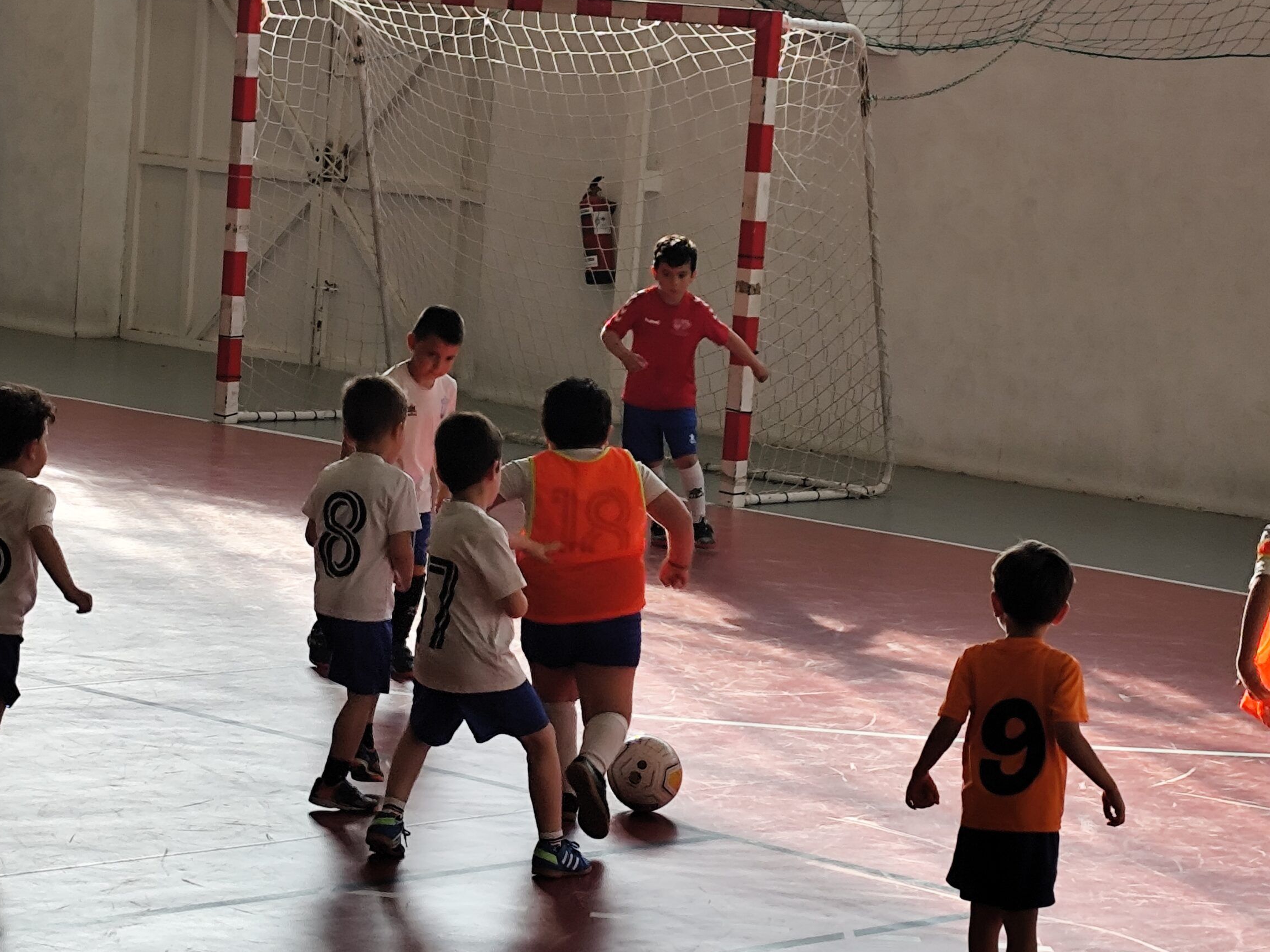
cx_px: 588
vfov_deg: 12.0
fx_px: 4549
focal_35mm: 124
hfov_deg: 15.9
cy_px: 436
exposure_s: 1/360
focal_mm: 6.14
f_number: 1.65
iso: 50
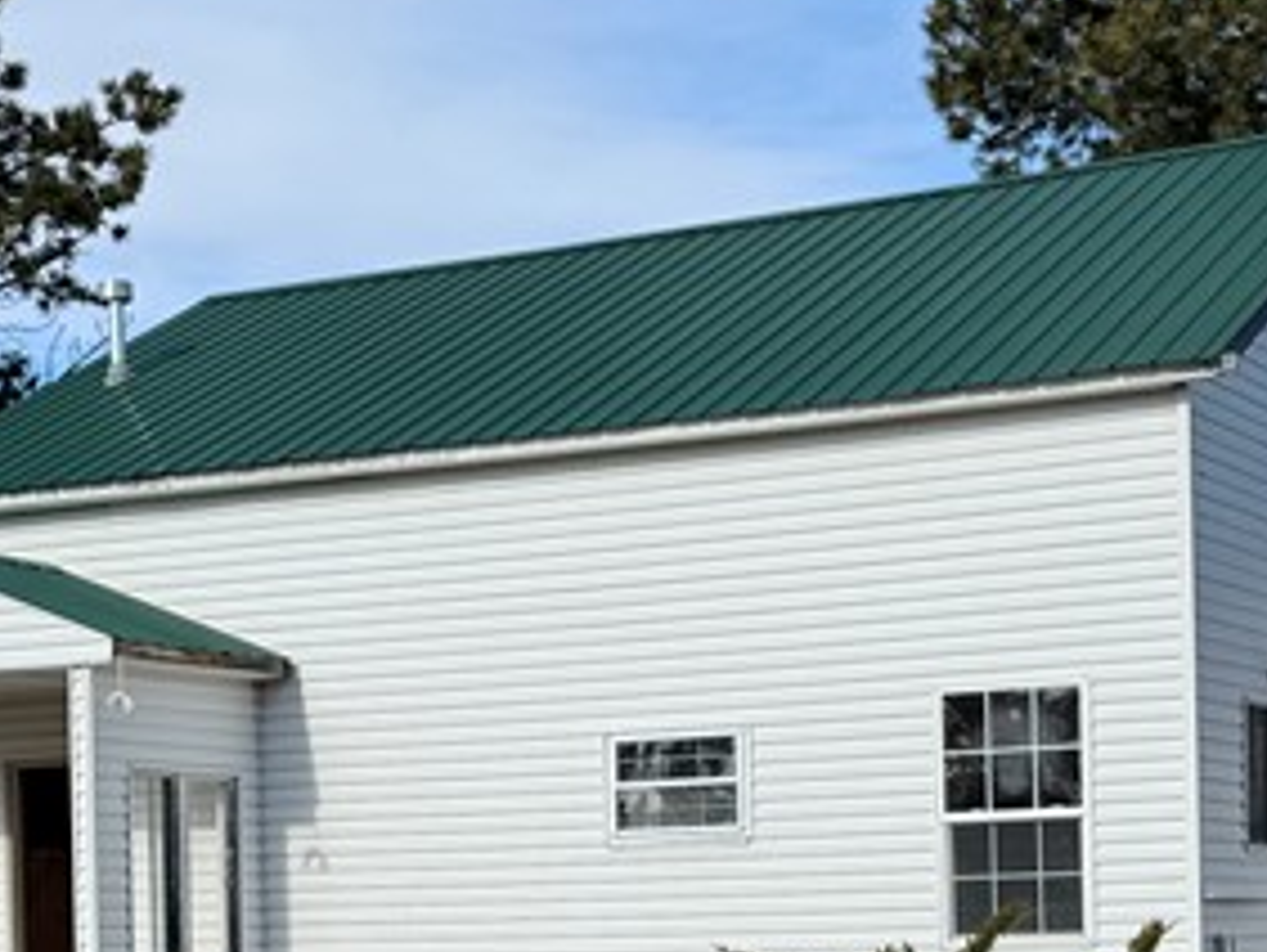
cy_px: 939
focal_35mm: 87
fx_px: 3187
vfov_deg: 16.7
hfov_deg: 22.4
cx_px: 494
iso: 80
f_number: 1.78
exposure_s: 1/3759
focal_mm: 6.76
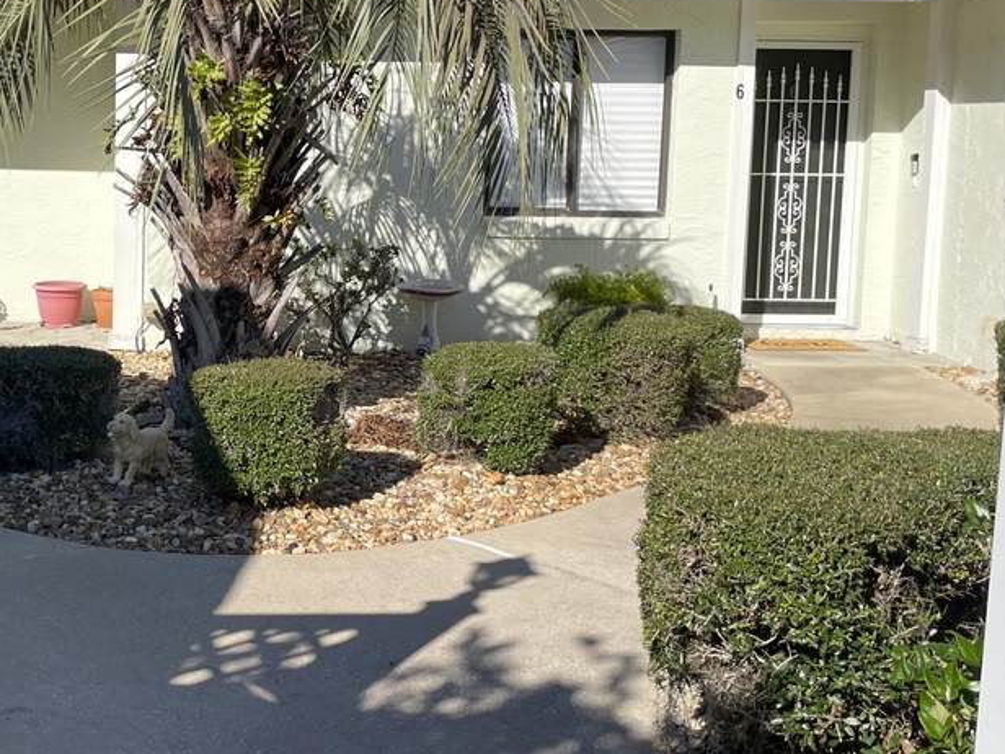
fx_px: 1568
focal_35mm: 54
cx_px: 155
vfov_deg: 27.0
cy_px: 341
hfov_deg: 34.1
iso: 50
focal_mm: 4.2
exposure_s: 1/1531
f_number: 1.6
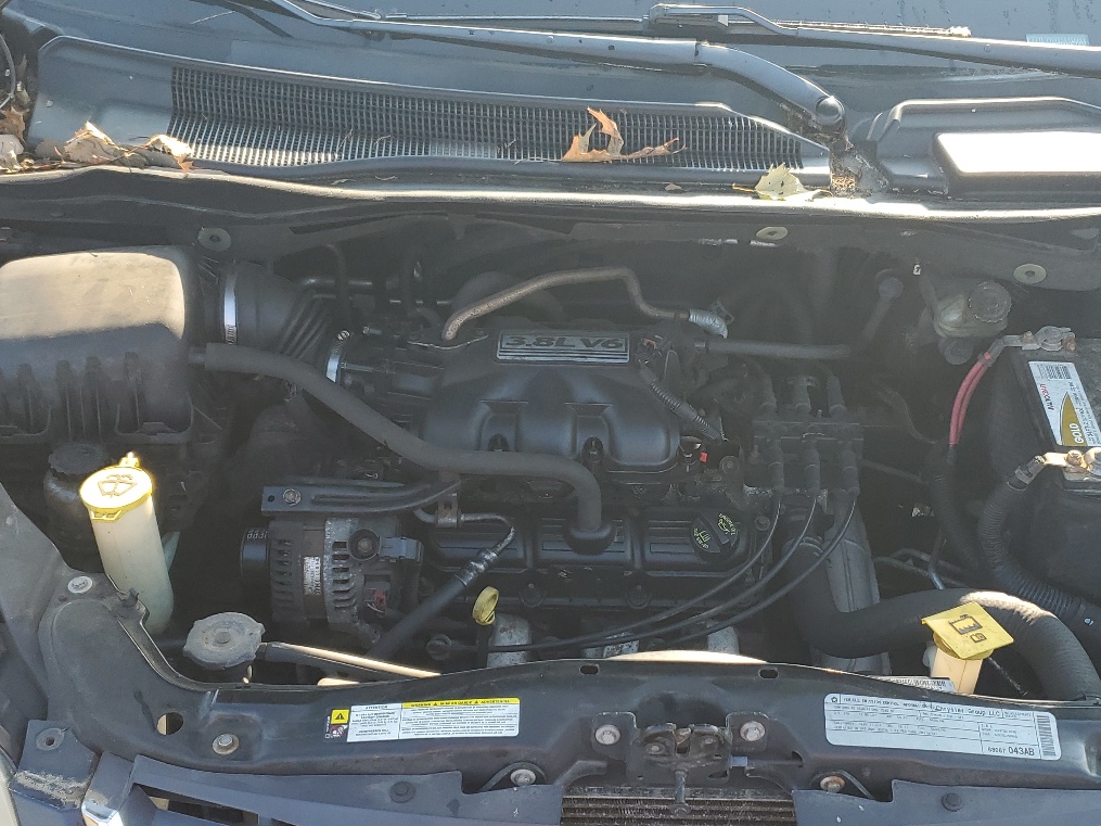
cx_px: 680
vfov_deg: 35.0
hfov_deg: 45.4
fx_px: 1304
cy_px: 508
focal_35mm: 41
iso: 50
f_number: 1.5
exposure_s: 1/370
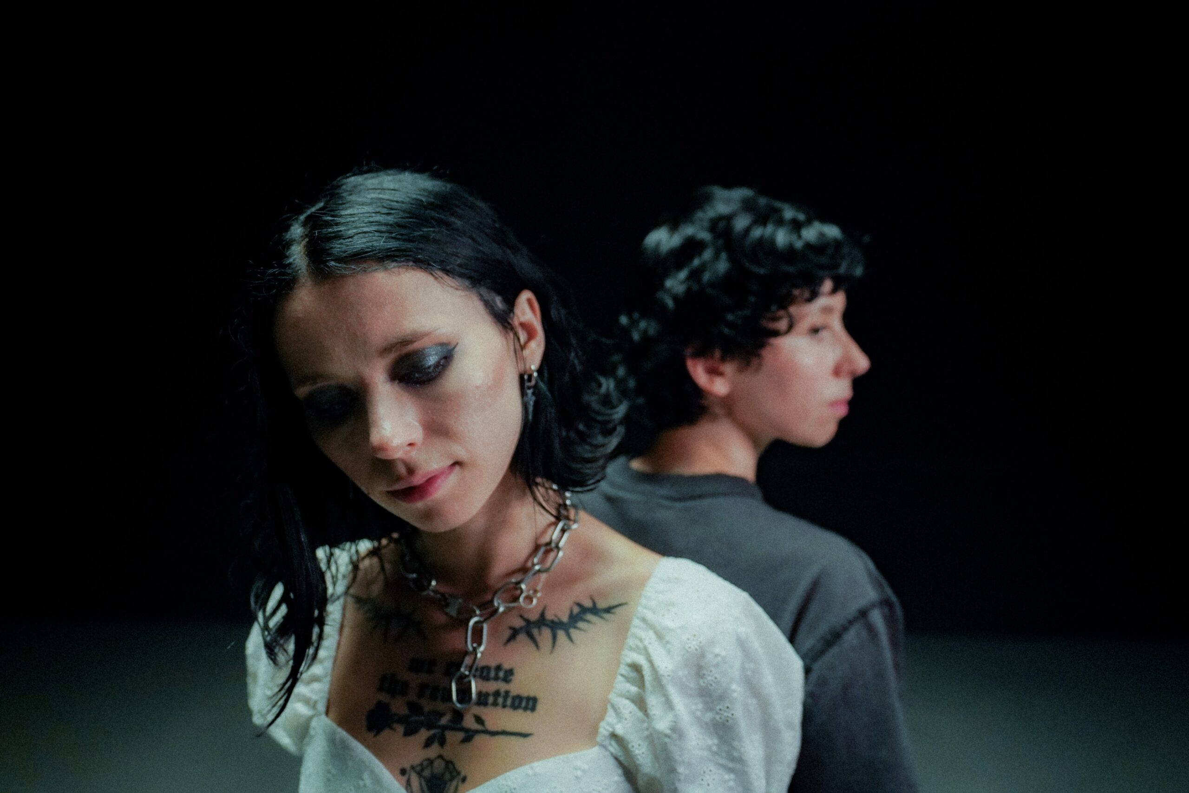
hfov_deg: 63.7
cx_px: 594
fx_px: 958
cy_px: 396
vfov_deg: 45.0
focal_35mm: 29
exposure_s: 1/60
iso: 2500
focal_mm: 29
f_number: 2.8
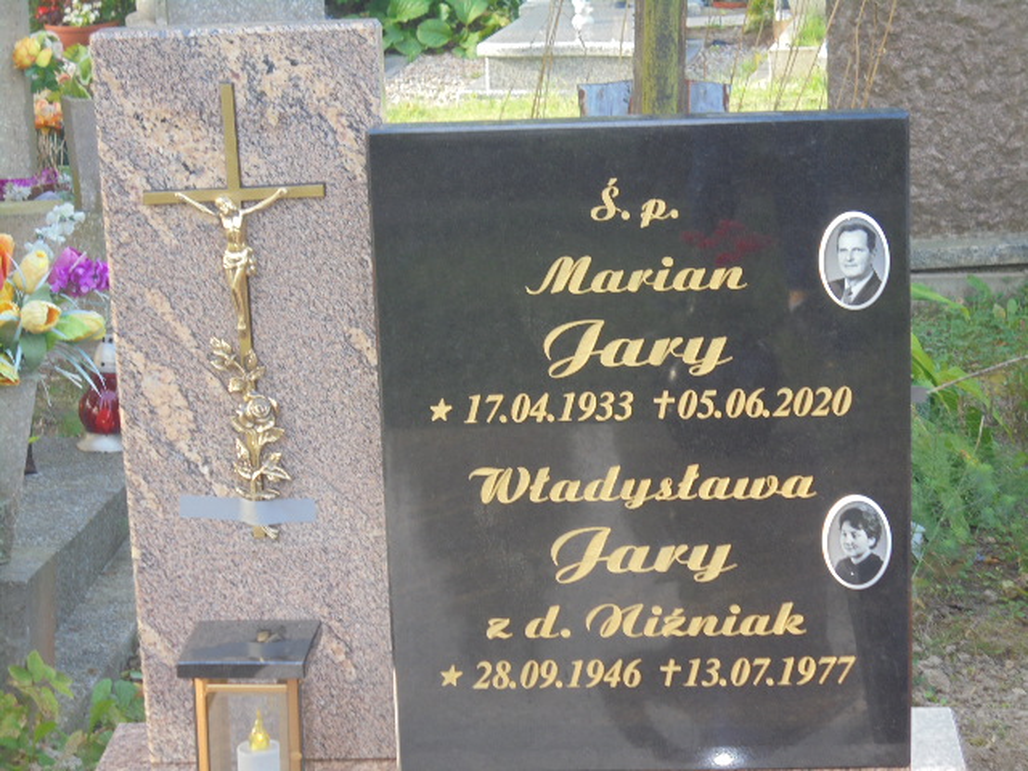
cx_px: 514
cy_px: 386
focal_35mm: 94
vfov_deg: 15.7
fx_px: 2792
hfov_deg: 20.9
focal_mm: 16.9
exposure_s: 1/30
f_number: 4.7
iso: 100
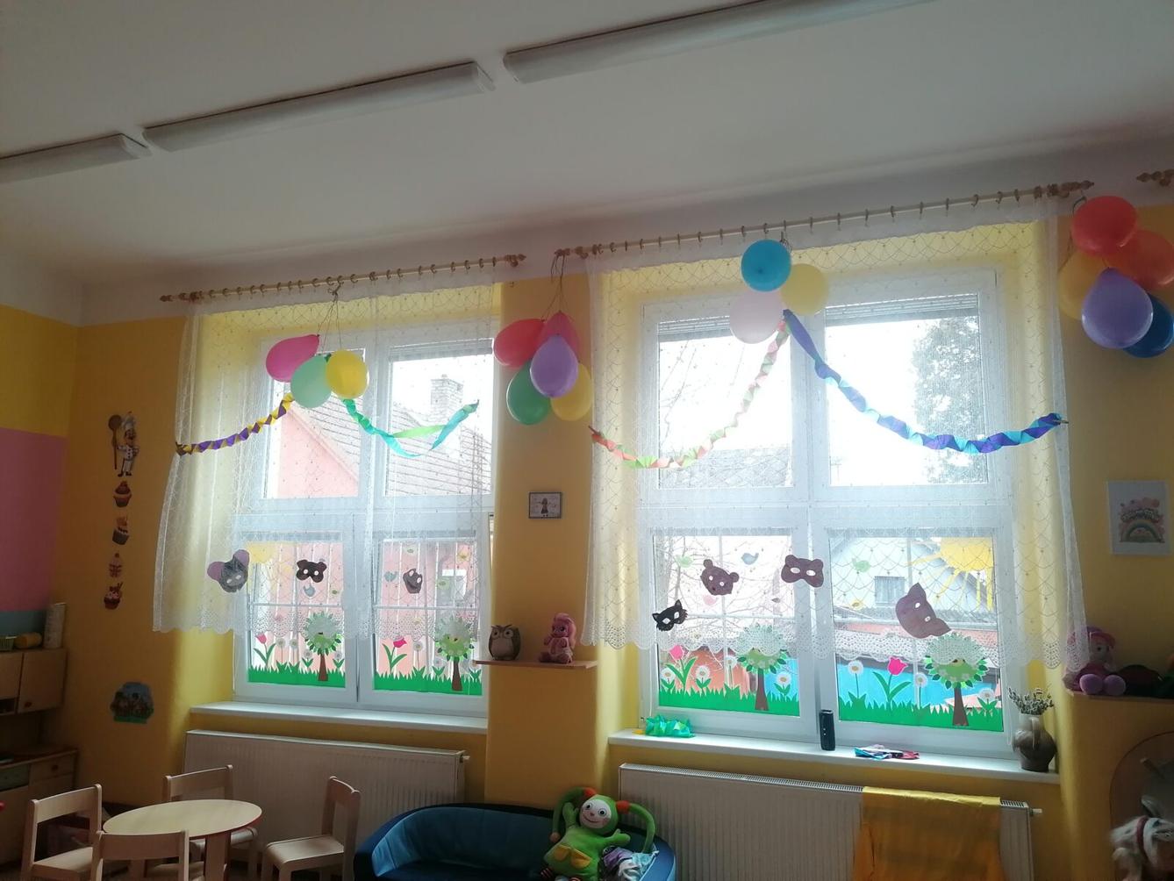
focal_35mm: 27
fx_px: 916
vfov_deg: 51.4
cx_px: 587
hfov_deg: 65.3
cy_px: 440
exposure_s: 1/120
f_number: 1.8
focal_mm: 4.75
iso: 125
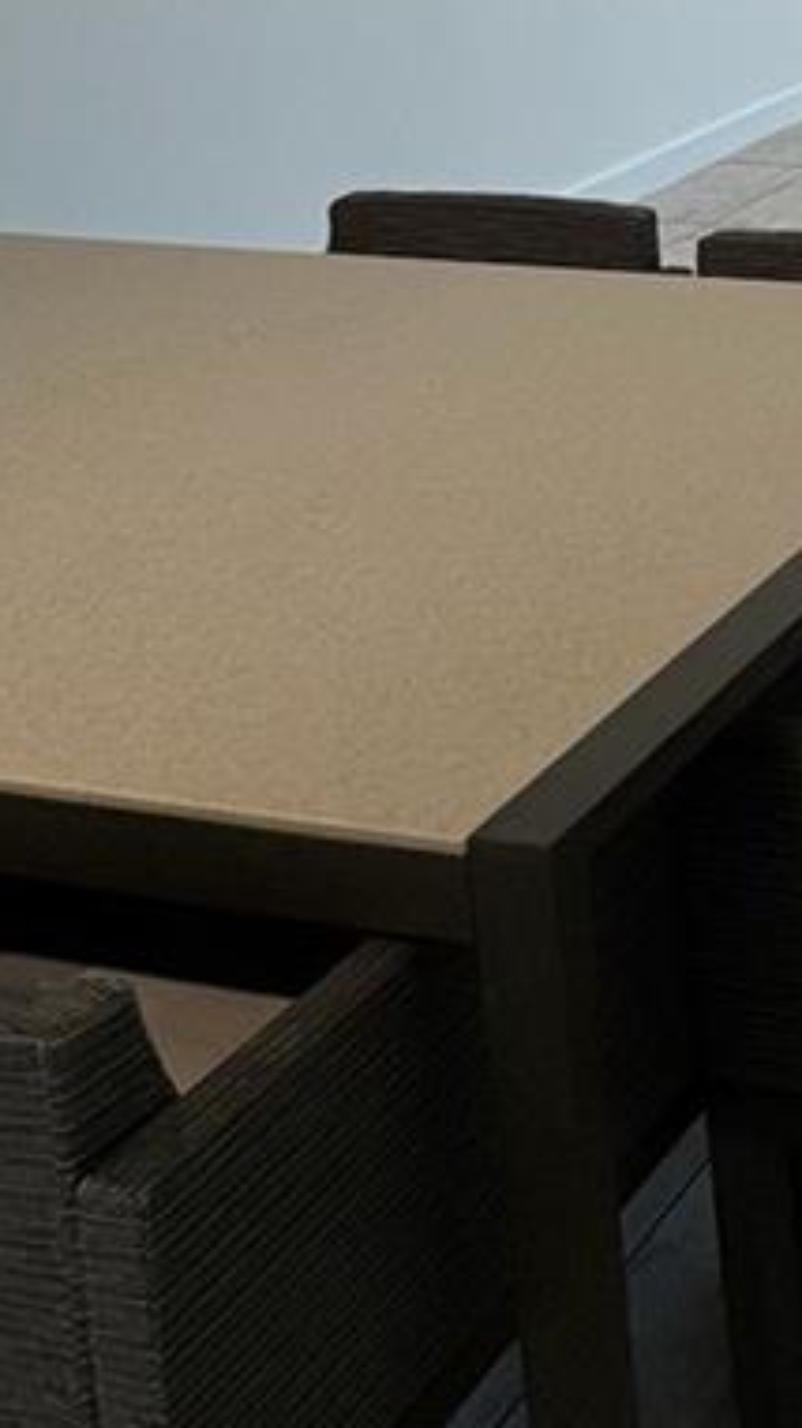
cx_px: 1533
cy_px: -191
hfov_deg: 18.2
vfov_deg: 35.7
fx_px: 1817
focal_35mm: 48
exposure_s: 1/127
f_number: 2.2
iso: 40
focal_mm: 2.22
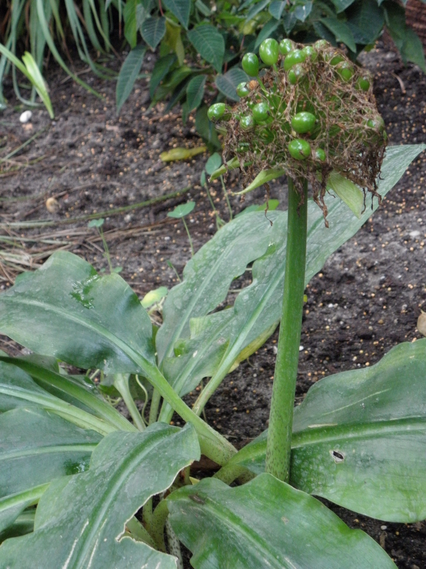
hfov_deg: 24.0
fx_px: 1001
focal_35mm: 61
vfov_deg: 31.7
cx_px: 213
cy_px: 284
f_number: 3.7
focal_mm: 11.02
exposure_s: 1/6
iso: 400
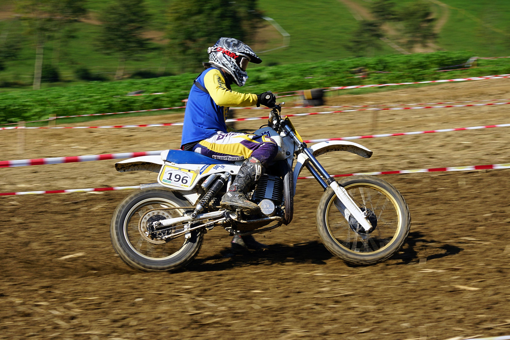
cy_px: 170
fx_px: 2125
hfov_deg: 13.7
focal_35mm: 150
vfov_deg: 9.1
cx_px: 255
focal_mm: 100
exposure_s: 1/250
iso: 100
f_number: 10
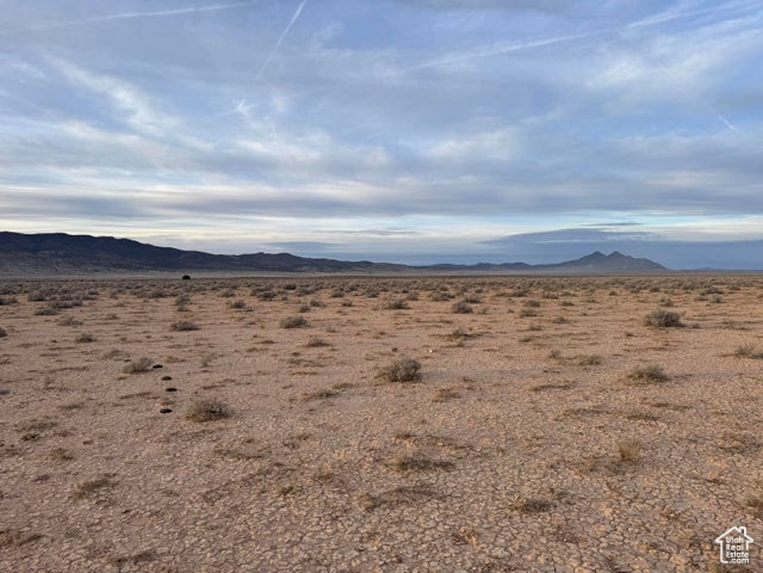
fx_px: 529
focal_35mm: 24
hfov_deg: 71.6
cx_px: 382
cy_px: 286
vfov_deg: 56.8
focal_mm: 6.76
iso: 80
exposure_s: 1/1059
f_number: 1.78
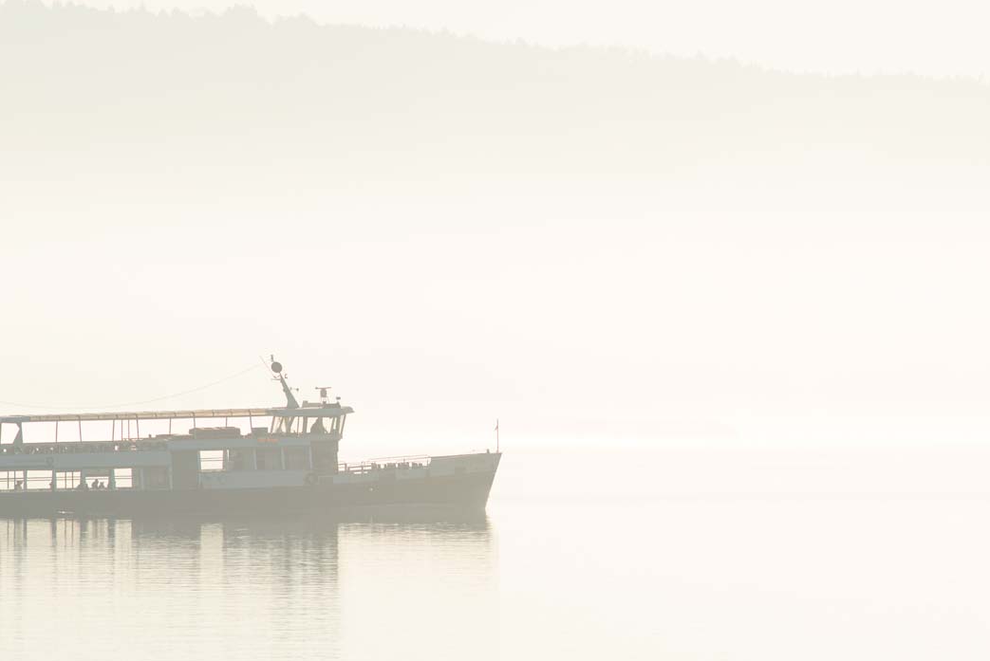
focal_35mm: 345
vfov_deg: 4.0
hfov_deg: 6.0
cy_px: 389
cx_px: 553
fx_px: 9494
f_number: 6.3
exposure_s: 1/2000
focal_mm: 180
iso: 160
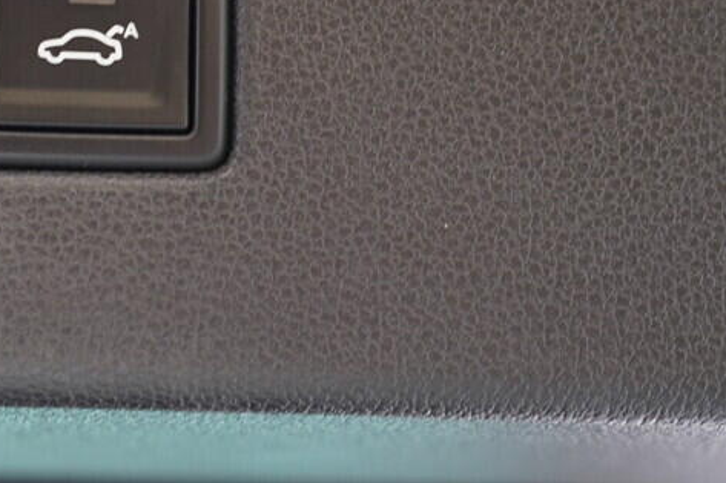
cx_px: 28
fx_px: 1572
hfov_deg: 25.0
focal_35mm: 78
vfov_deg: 17.1
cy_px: 15
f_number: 2.8
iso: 400
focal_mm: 24
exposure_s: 1/40
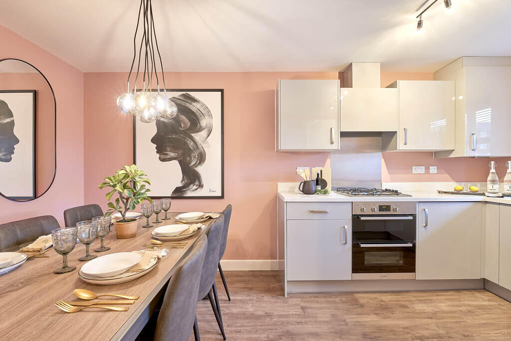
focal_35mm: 16
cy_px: 170
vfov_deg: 72.4
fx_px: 233
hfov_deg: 95.3
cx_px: 256
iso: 100
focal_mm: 16.4
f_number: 10
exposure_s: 1.6
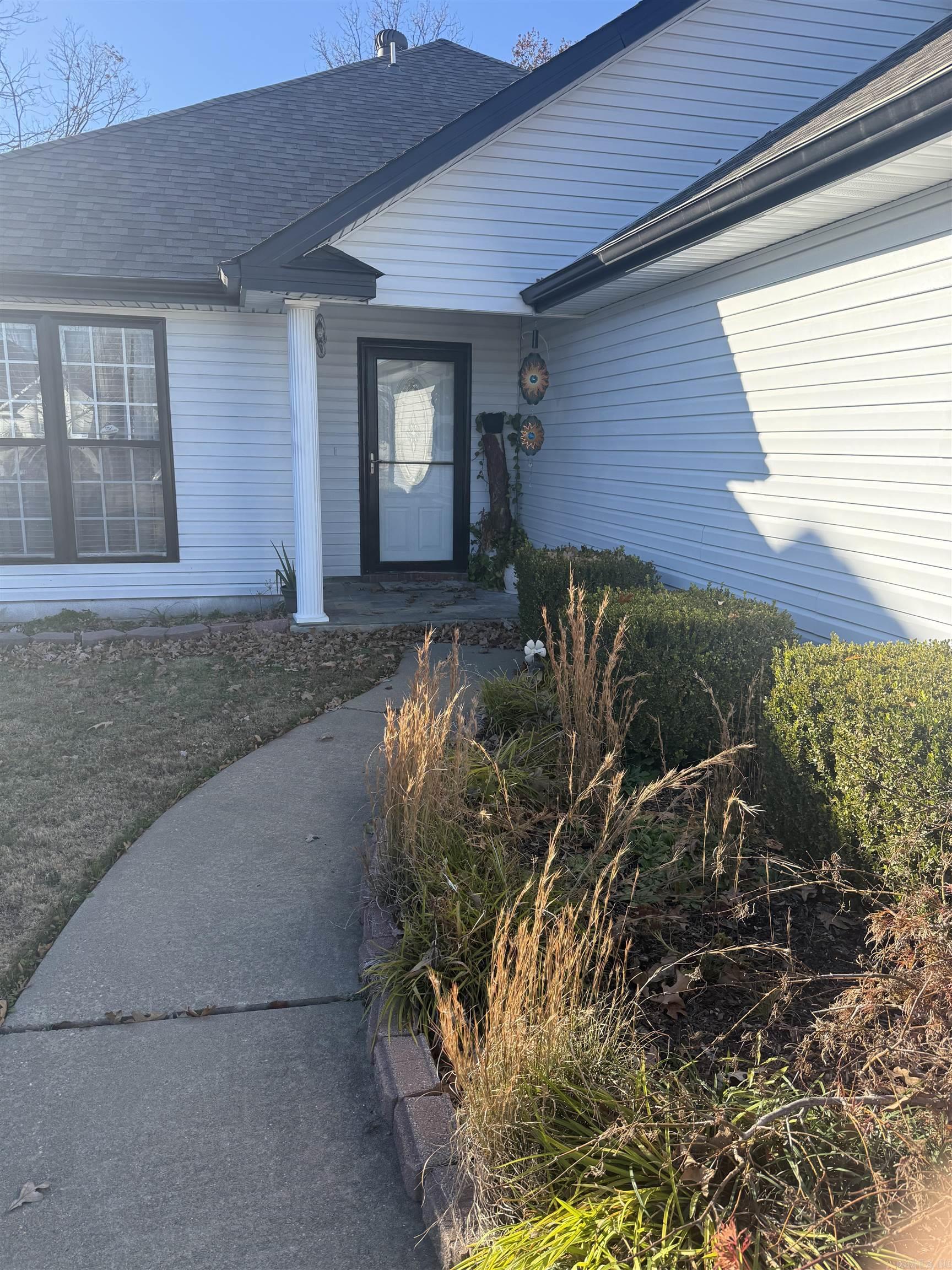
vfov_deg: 71.6
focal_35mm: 24
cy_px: 635
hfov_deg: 56.8
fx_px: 880
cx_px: 476
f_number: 1.78
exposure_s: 1/1812
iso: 100
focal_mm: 6.76
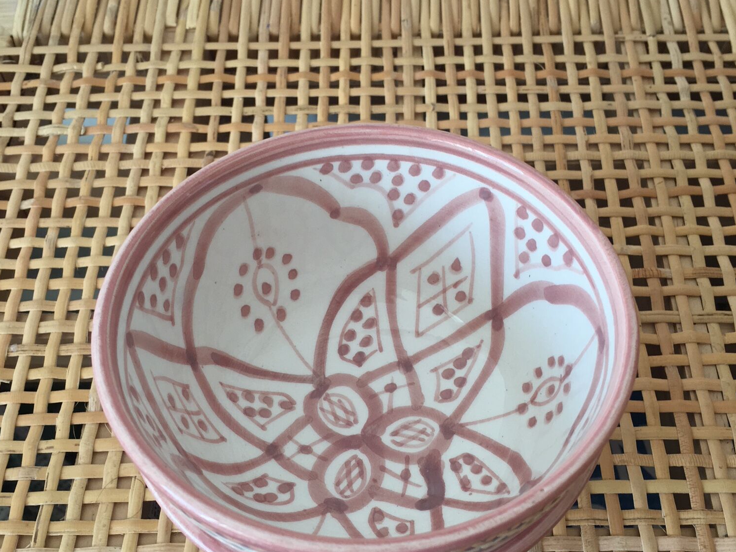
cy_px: 303
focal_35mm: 39
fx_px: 829
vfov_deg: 36.8
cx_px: 368
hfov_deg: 47.9
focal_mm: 4.15
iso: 25
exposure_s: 1/50
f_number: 2.2
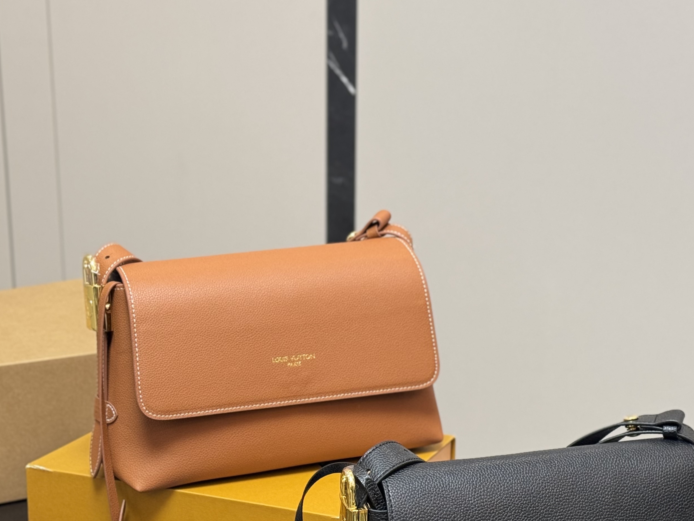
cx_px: 424
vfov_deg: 18.7
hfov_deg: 25.0
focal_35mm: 78
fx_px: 1564
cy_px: 407
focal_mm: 6.76
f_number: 1.78
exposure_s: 1/60
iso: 160
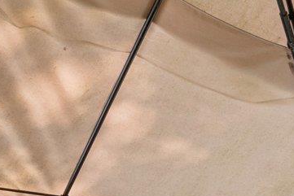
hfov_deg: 18.3
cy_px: 463
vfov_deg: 11.3
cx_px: 408
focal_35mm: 102
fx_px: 833
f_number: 9
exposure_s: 1/100
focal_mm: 18
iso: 320
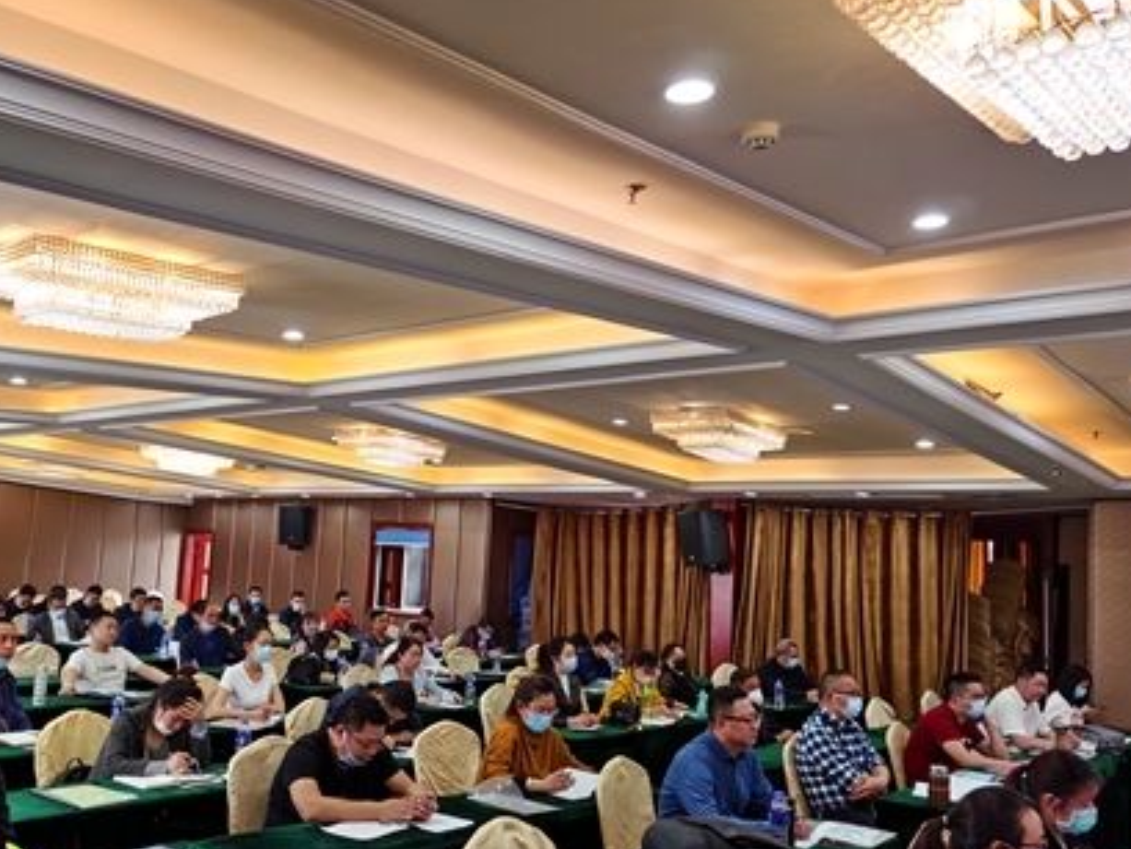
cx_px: 448
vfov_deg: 42.9
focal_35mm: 33
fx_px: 1079
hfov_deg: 54.9
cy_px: 455
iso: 50
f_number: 1.6
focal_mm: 5.56
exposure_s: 1/128
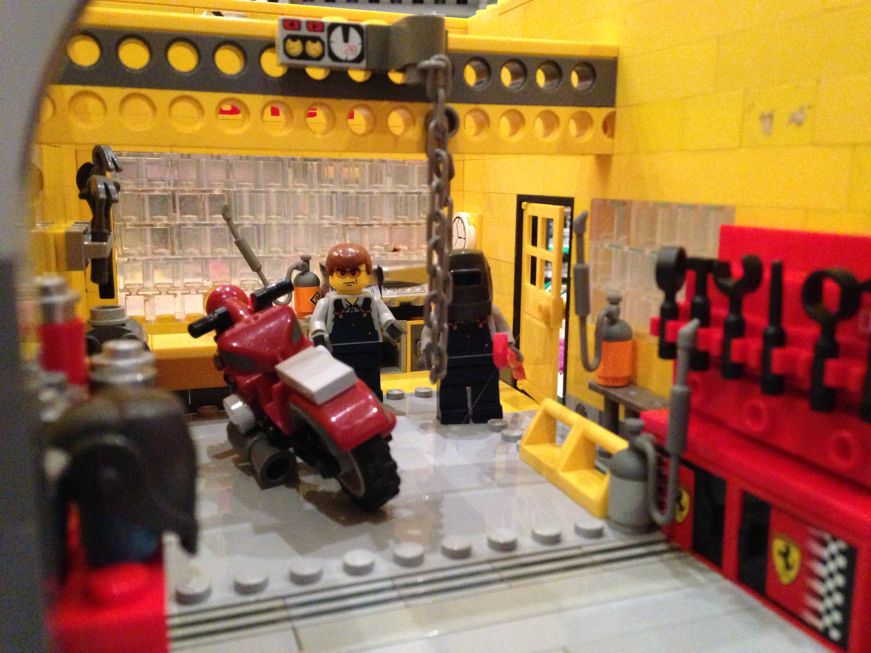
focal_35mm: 33
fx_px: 830
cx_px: 436
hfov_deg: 55.4
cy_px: 326
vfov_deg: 42.9
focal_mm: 4.13
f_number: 2.4
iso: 800
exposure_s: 1/15
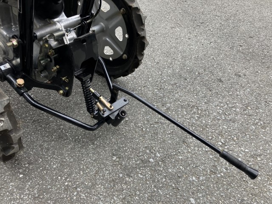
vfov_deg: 49.7
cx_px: 136
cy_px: 102
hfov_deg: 63.4
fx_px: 220
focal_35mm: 28
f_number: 1.8
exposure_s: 1/100
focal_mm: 3.99
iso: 50
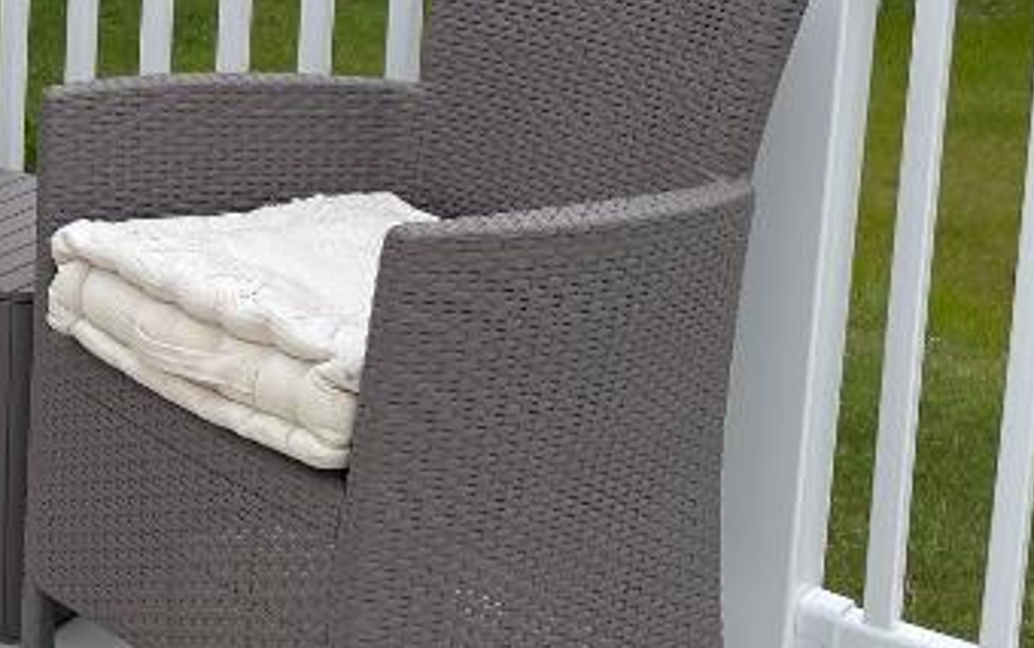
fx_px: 2340
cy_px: -33
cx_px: -201
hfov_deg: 22.9
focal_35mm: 83
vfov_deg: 15.4
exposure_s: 1/1595
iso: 32
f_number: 1.6
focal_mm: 4.2
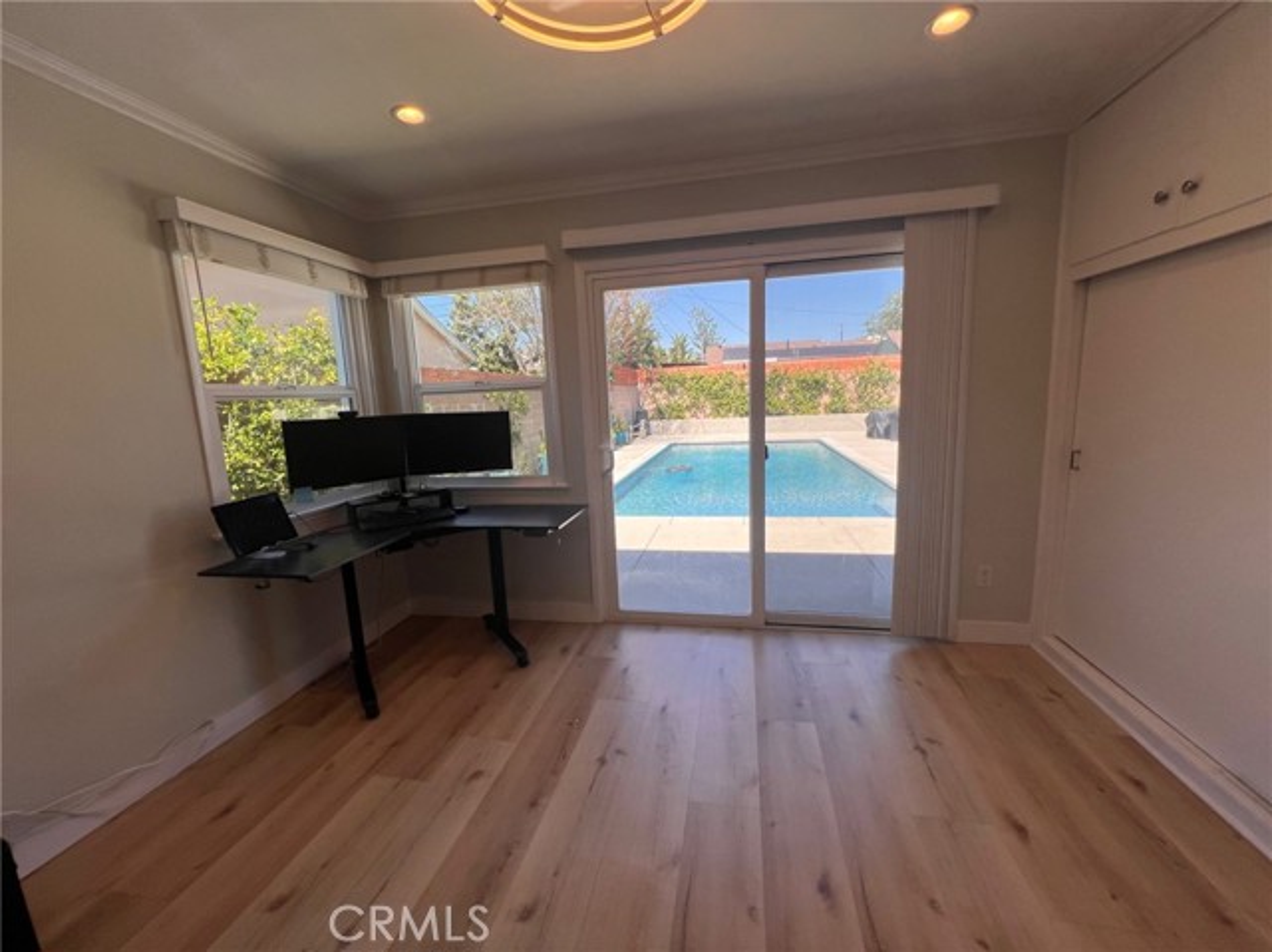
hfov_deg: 106.2
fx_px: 477
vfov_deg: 89.8
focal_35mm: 13
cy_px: 476
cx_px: 636
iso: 32
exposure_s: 1/582
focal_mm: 1.57
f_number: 1.8
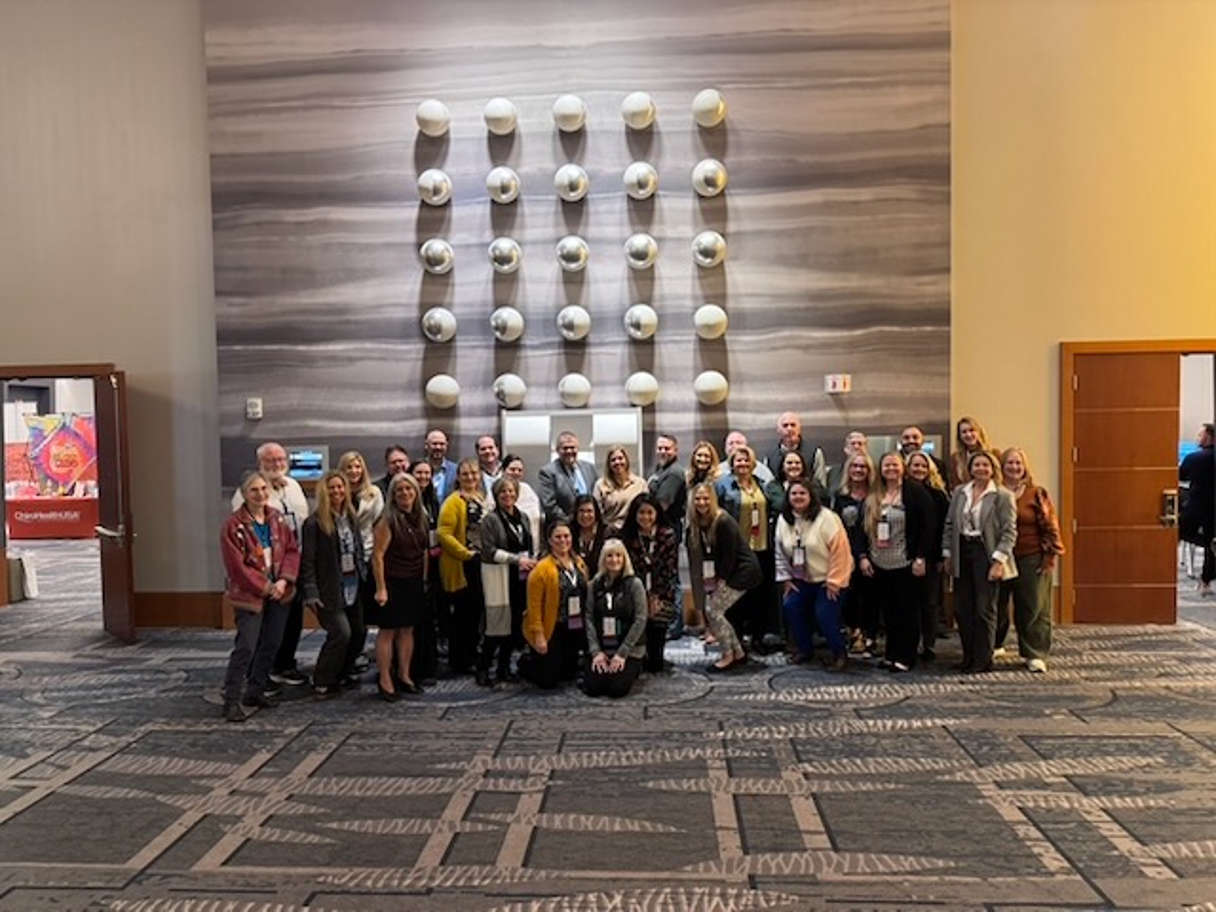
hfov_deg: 71.6
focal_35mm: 24
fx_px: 843
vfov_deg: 56.8
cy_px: 456
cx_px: 608
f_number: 1.78
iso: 500
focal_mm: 6.76
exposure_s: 1/60
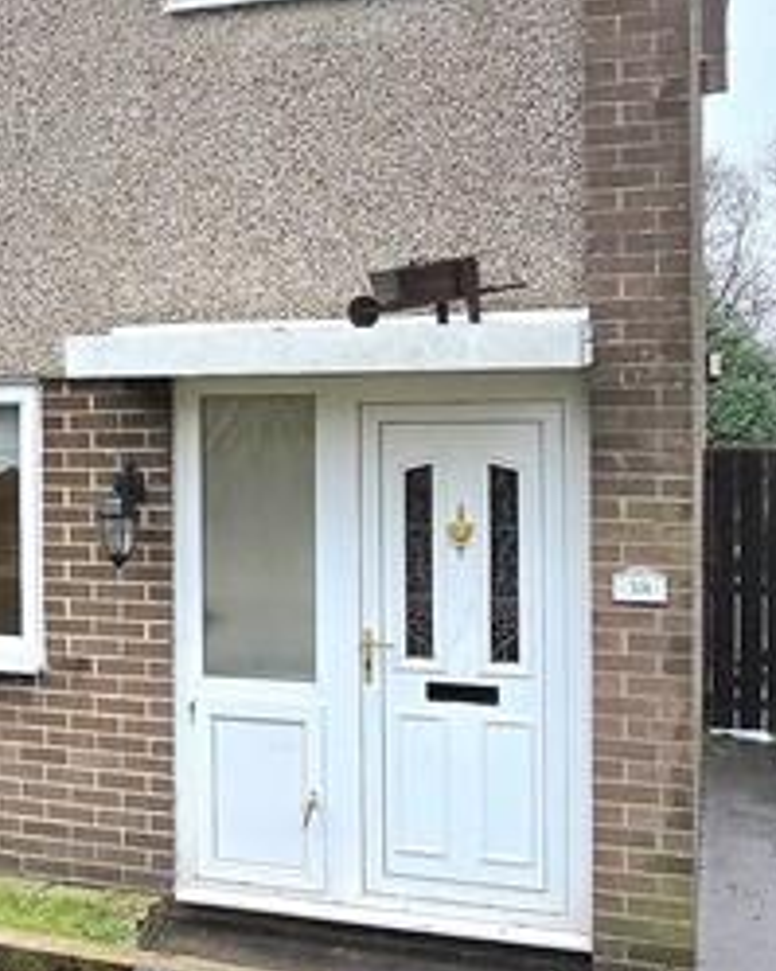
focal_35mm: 51
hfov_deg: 27.4
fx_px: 1465
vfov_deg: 36.5
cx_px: -58
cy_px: 386
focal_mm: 2.2
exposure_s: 1/357
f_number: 2.2
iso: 50
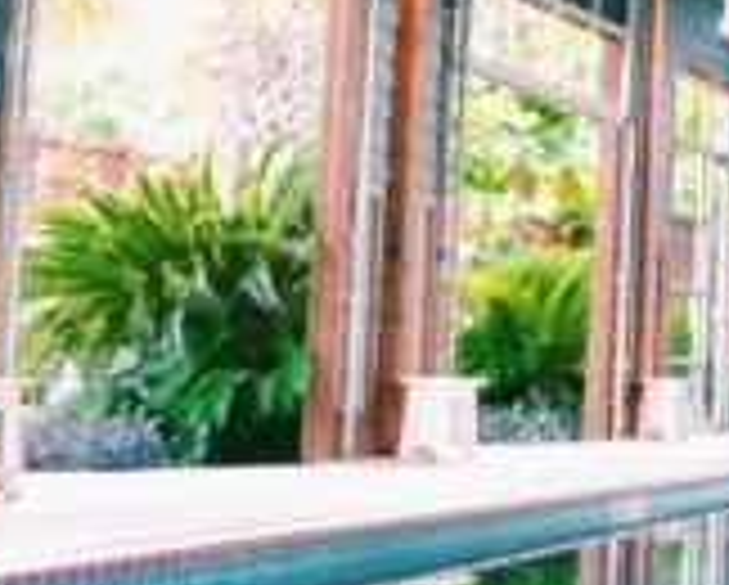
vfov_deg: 13.0
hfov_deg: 14.2
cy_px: -22
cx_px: 1379
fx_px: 2527
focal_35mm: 117
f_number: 3.8
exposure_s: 1/60
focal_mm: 20
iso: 1600
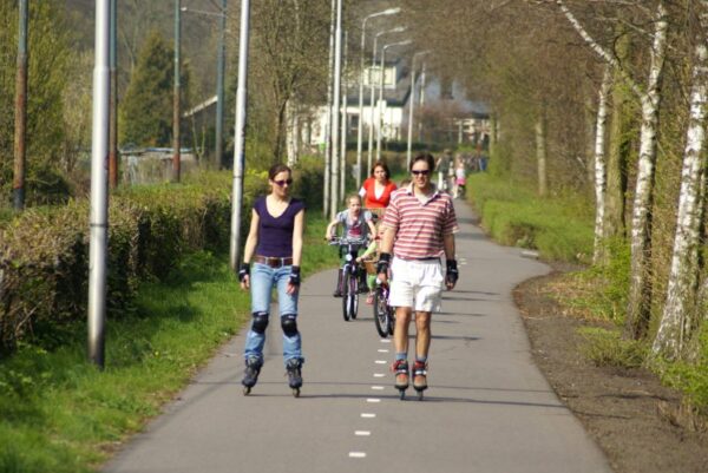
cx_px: 354
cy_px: 236
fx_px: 5904
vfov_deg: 4.6
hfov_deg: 6.9
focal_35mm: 300
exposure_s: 1/400
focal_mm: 200
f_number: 5.6
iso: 100
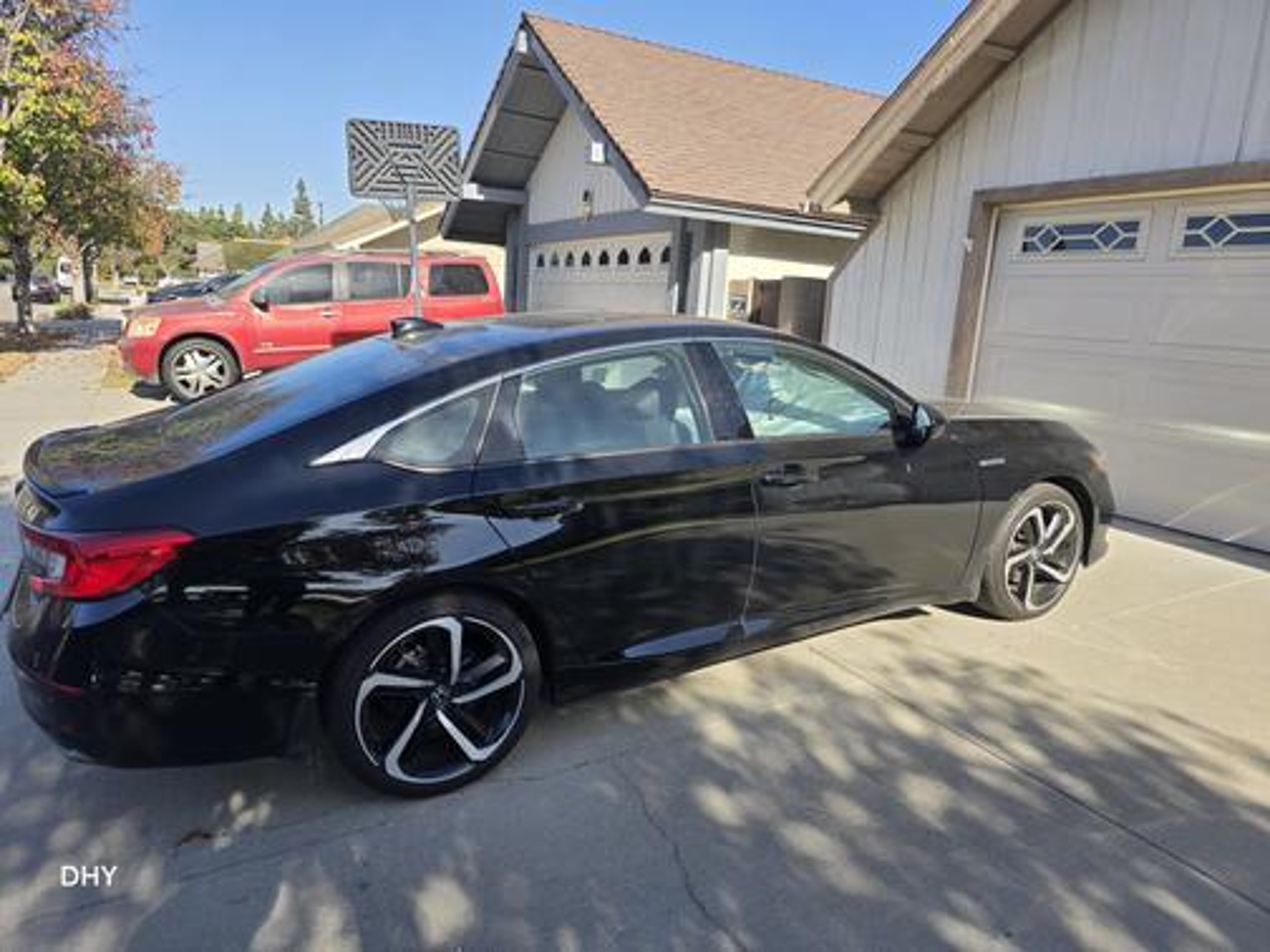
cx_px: 635
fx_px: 844
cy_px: 476
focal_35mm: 23
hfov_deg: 73.9
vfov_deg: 58.9
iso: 12
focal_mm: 6.3
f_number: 1.7
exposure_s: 1/409
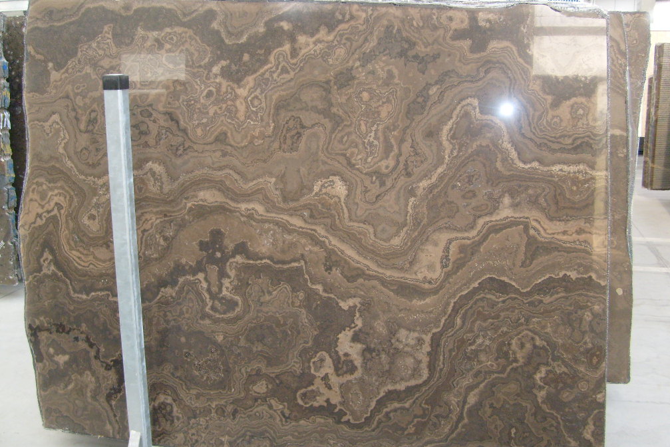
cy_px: 224
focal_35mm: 37
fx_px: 689
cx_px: 330
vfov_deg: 36.0
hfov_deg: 51.9
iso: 100
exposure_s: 1/45
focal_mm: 5.8
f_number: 2.8
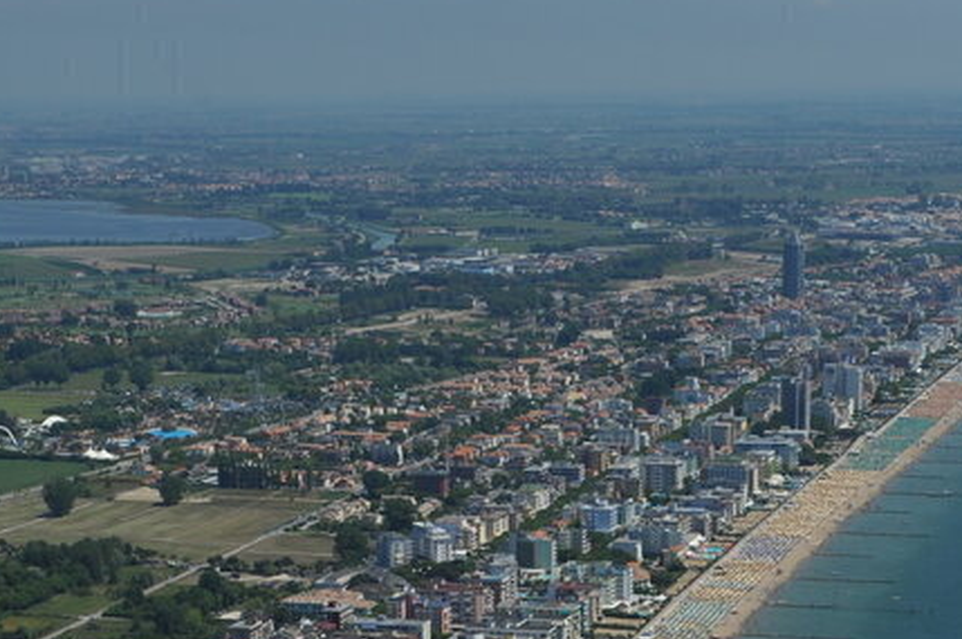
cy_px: 704
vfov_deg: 13.3
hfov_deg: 20.2
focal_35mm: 101
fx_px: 2696
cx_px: 484
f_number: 9
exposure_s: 1/1600
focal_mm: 40
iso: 400
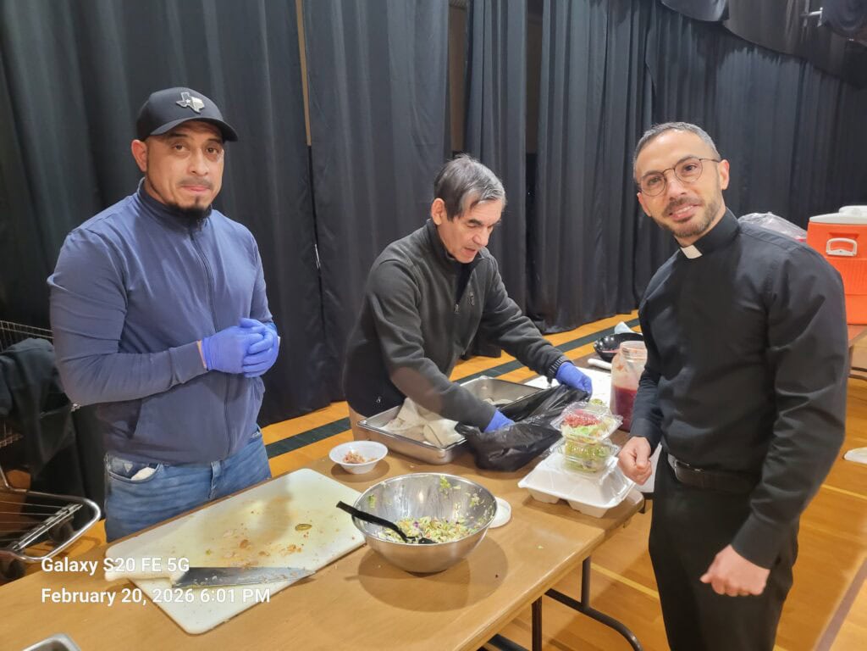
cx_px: 434
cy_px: 326
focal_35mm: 26
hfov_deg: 67.3
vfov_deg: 53.1
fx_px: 651
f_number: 1.8
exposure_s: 1/40
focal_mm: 5.4
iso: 640
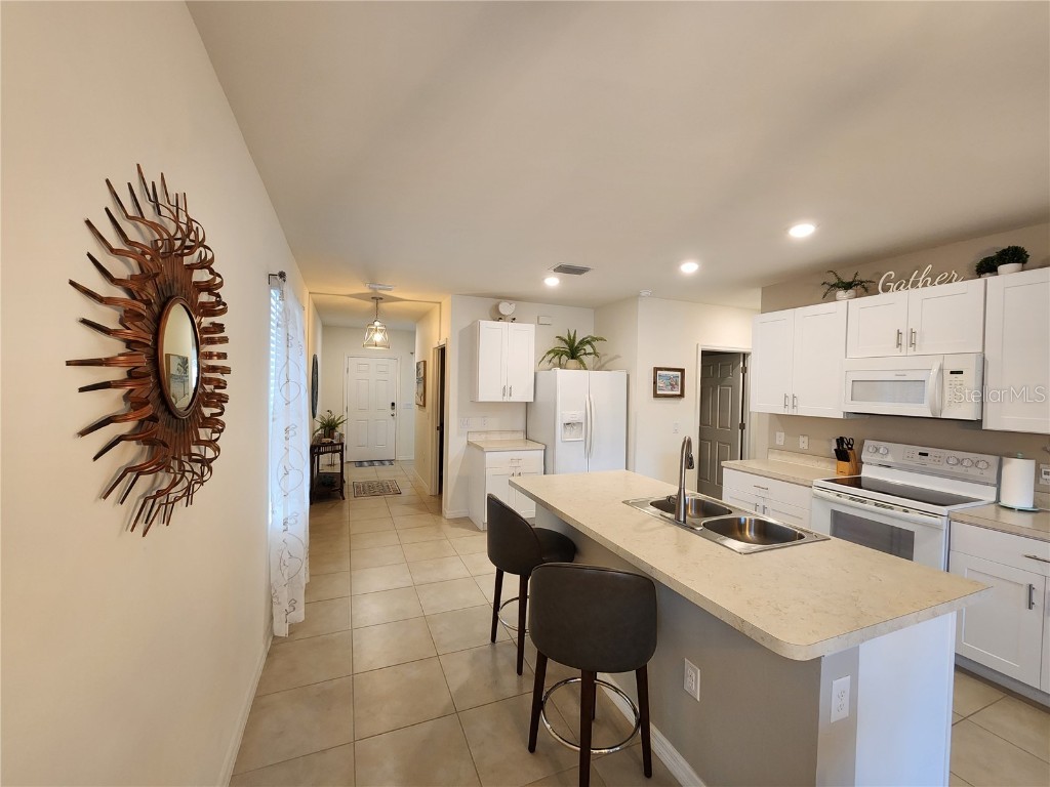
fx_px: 394
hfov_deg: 106.2
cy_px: 394
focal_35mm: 13
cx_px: 525
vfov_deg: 89.9
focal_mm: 2.2
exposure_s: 1/60
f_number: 2.2
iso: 250
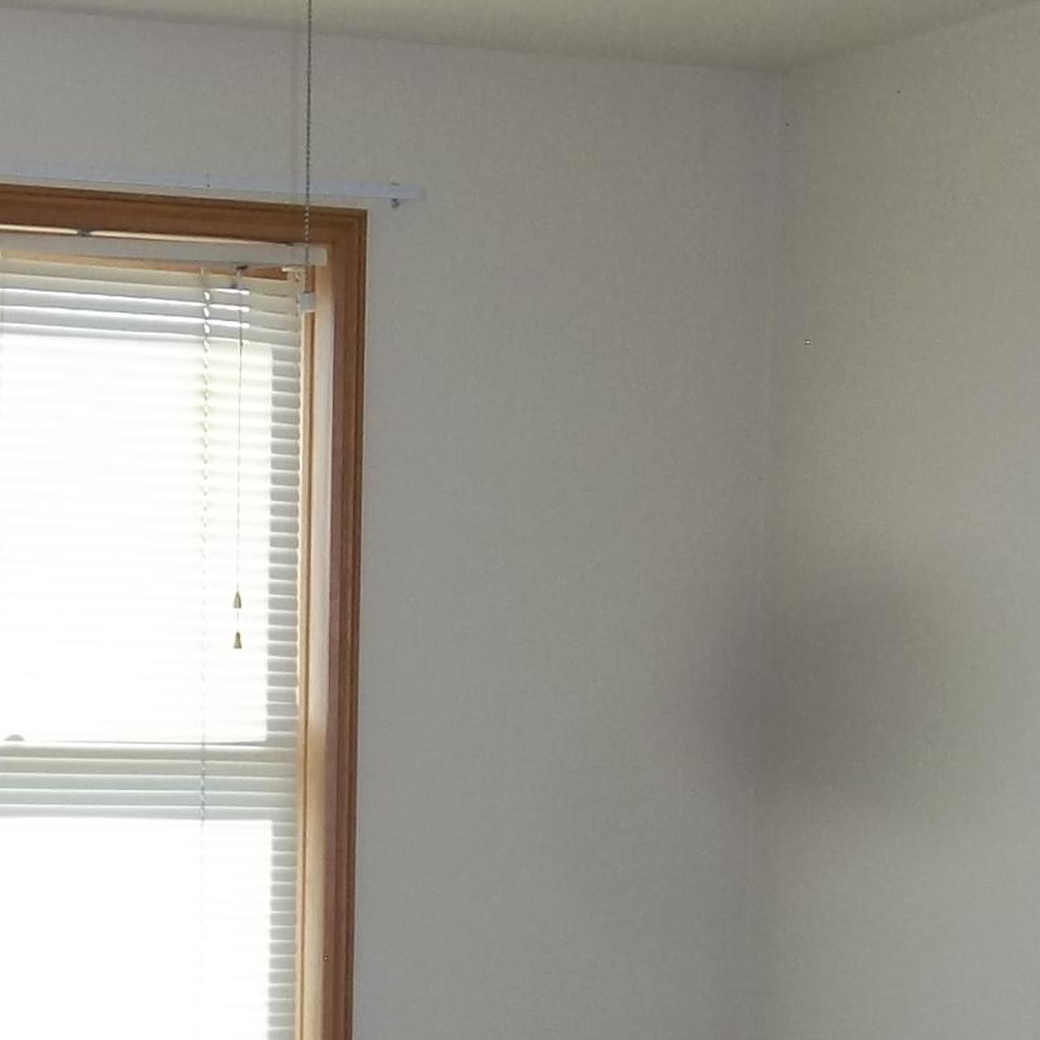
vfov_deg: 19.4
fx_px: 2923
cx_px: 18
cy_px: 1136
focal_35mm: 86
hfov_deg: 19.6
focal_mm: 4.9
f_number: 3.5
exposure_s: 1/100
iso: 80
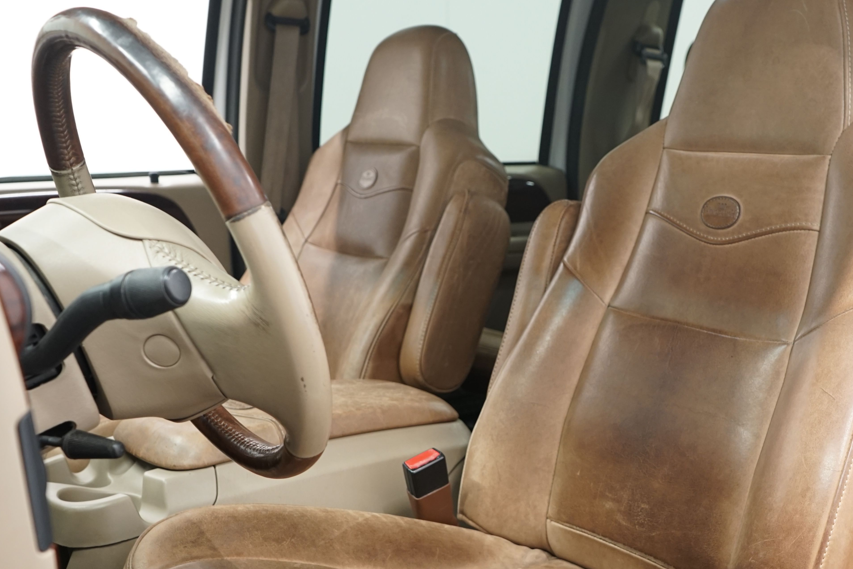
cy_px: 370
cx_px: 580
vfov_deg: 28.5
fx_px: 1114
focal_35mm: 47
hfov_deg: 41.3
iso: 800
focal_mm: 30
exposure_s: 1/8
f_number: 5
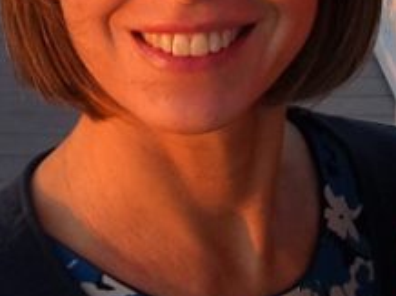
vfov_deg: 10.7
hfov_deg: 15.2
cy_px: -246
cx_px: 89
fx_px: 1474
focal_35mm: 129
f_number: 3.5
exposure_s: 1/80
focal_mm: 4.1
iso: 80
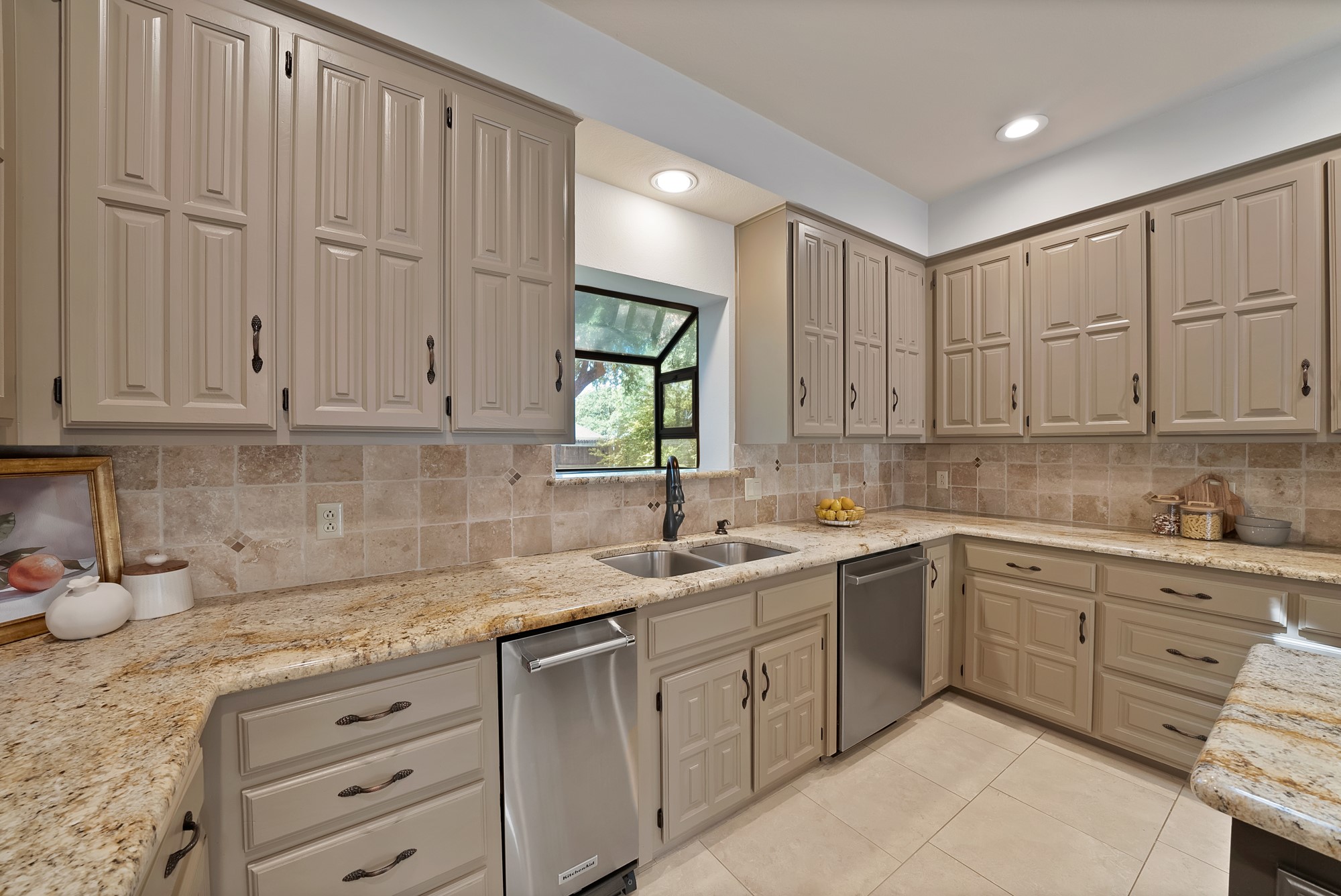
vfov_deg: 90.1
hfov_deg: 112.6
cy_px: 448
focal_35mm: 12
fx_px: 447
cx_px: 670
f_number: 9
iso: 640
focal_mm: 12
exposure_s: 1/2.5
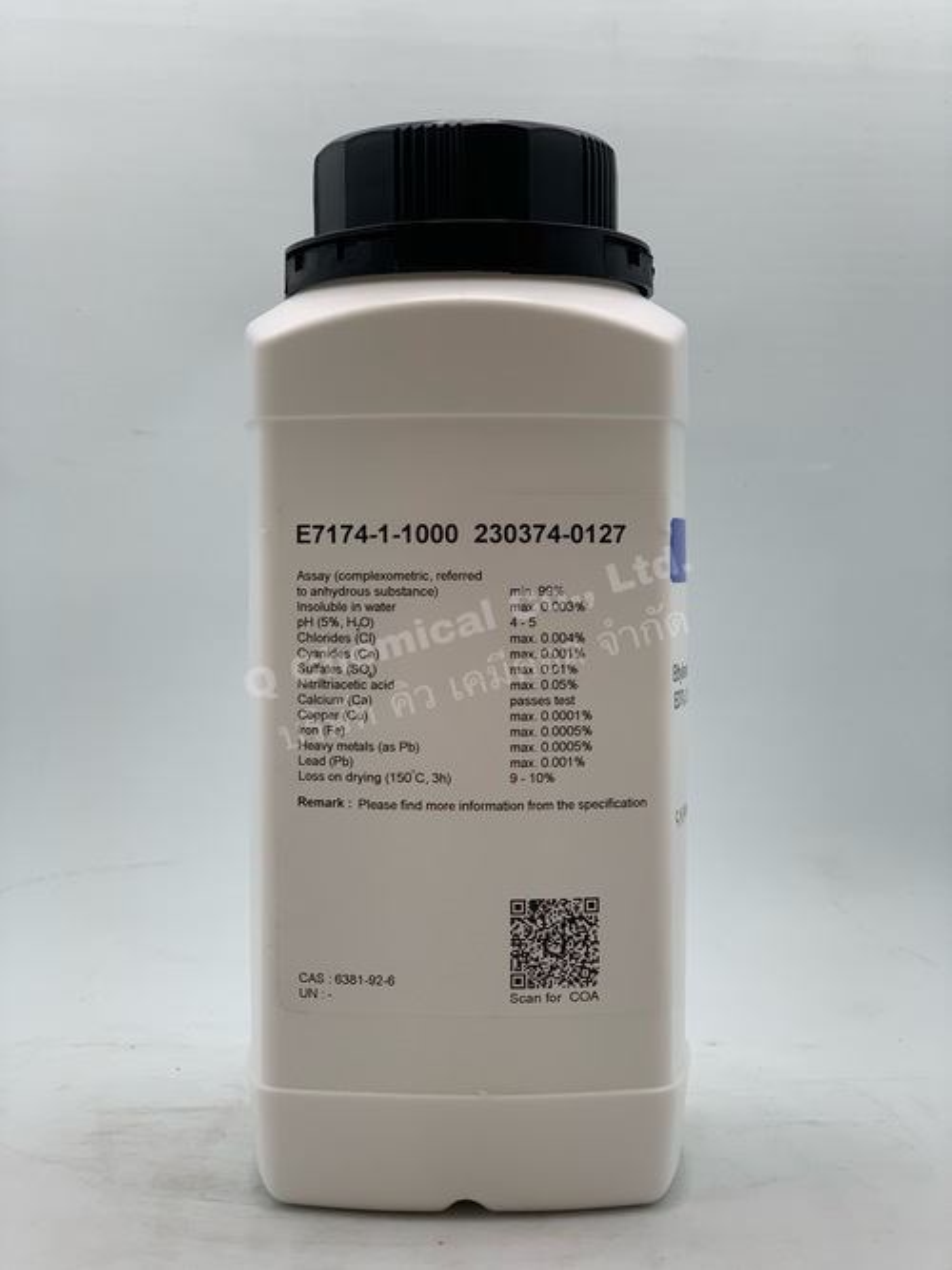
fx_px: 1907
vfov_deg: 36.8
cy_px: 635
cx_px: 476
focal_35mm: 52
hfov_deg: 28.0
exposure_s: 1/122
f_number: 2.4
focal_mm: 6
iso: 32
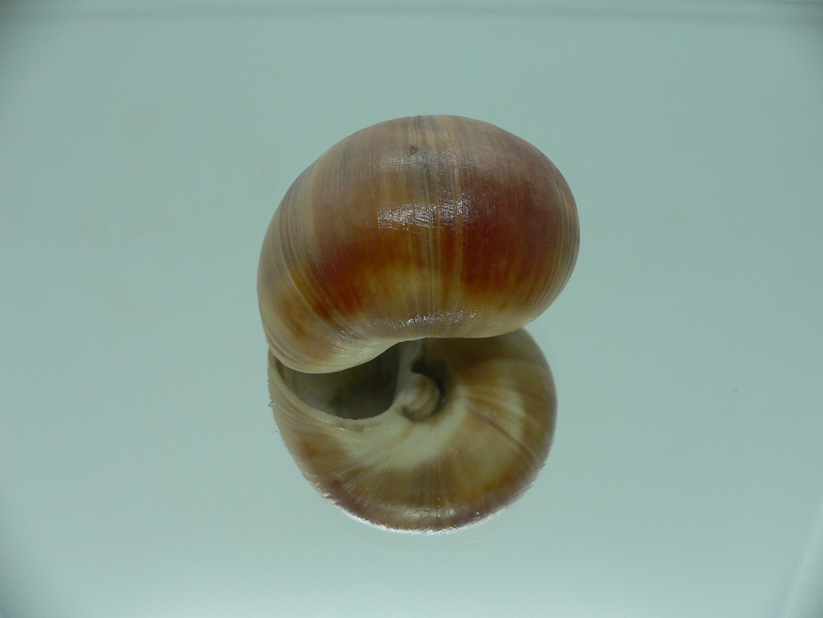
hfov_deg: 52.6
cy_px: 309
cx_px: 412
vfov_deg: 40.7
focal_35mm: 35
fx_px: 832
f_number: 2.8
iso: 80
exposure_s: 1/60
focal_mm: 4.6
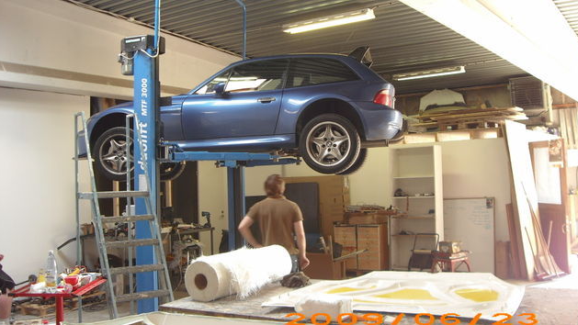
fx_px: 628
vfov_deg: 28.9
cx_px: 290
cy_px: 125
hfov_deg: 49.4
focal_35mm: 41
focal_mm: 6.2
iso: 100
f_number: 2.7
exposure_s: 1/13
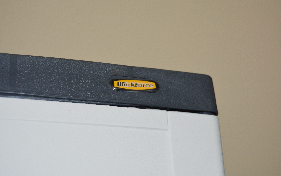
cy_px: 82
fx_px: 544
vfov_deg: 18.3
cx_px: 140
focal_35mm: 71
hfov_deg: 29.0
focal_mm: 46
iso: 500
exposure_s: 1/60
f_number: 5.3
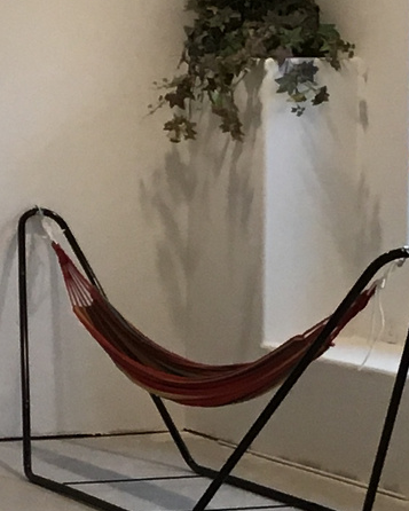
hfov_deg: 11.1
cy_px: 276
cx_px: 128
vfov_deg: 13.9
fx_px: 2102
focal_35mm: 139
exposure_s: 1/30
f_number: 2.4
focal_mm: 3.3
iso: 100
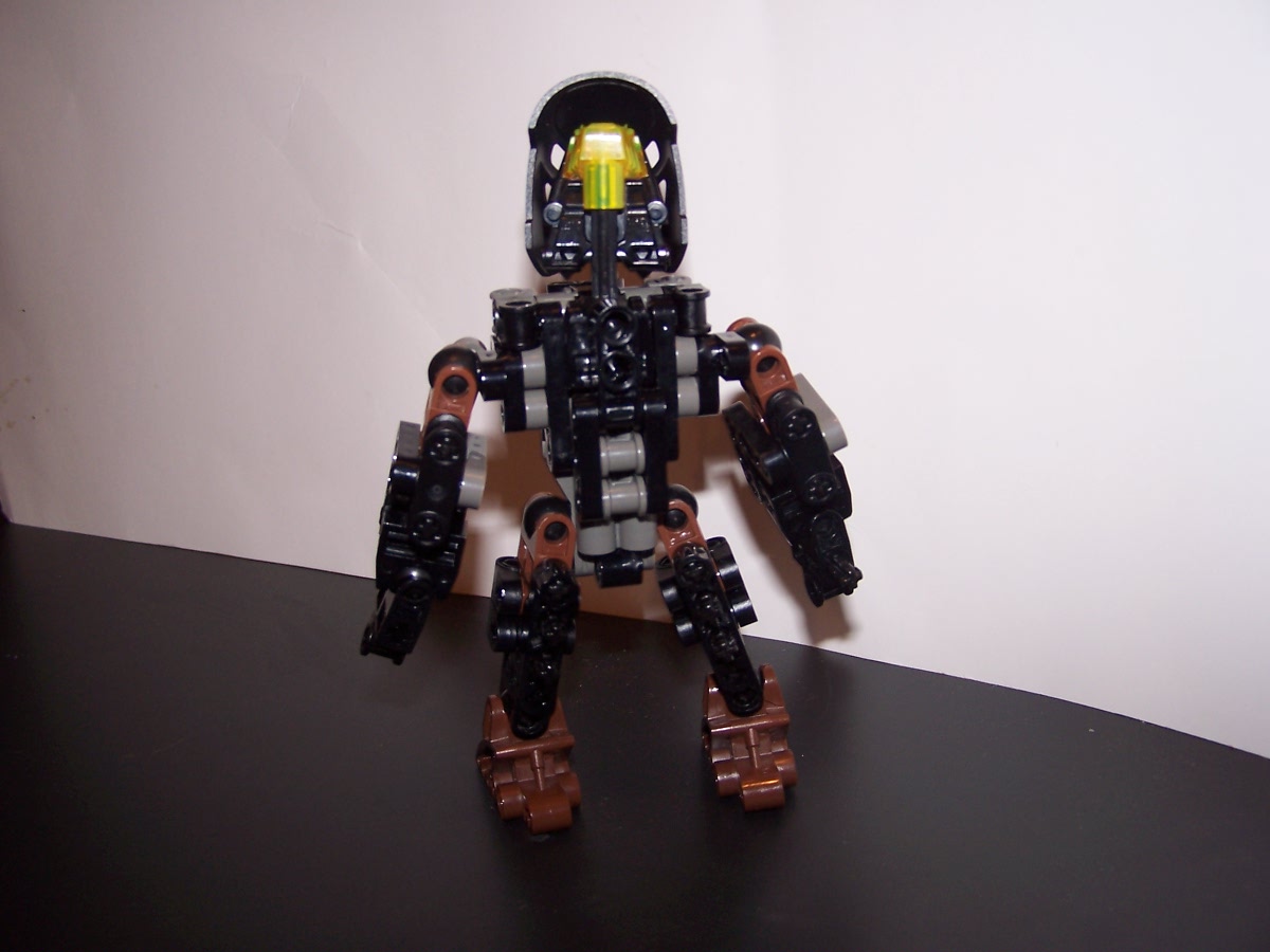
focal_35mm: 38
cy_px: 476
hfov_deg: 49.0
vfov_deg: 37.7
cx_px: 635
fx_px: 1394
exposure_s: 1/60
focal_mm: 6.3
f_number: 2.8
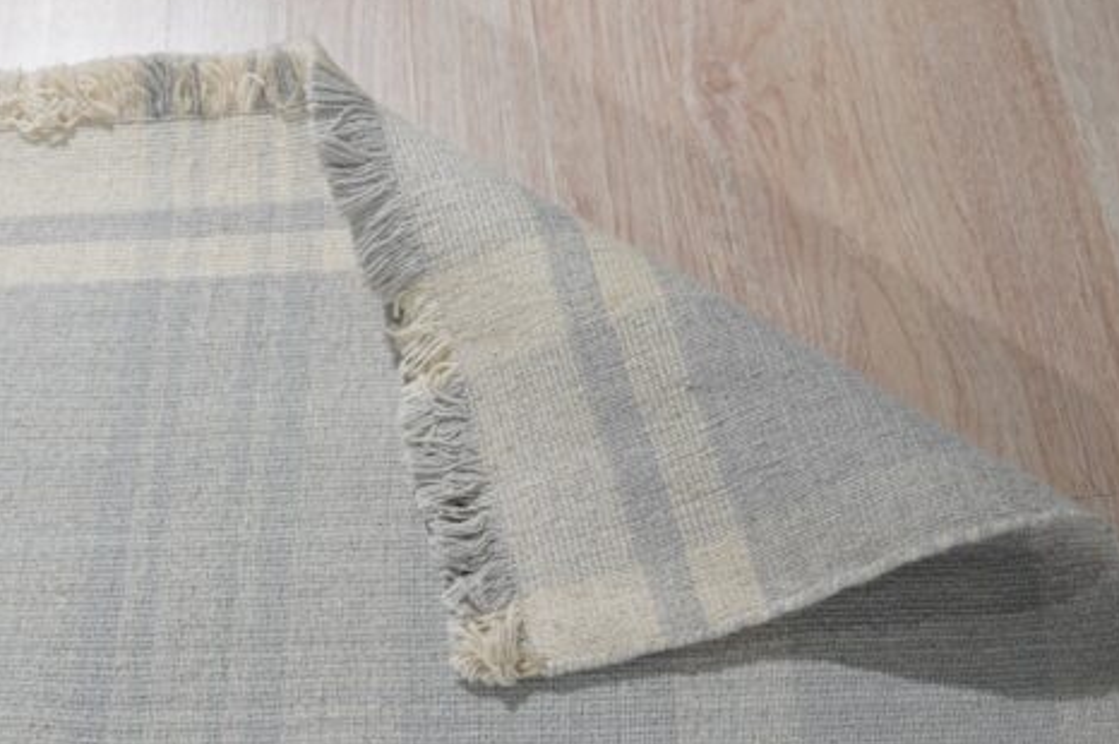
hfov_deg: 34.4
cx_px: 468
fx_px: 1802
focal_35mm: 58
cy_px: 389
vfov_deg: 23.3
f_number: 4
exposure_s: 1/250
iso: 500
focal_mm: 30
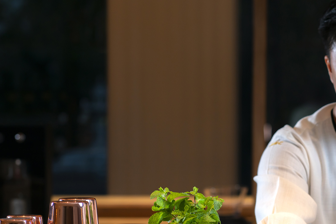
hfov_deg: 10.7
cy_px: 95
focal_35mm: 191
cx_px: 349
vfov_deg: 7.2
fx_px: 1783
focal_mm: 85
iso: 250
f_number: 4
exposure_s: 1/250
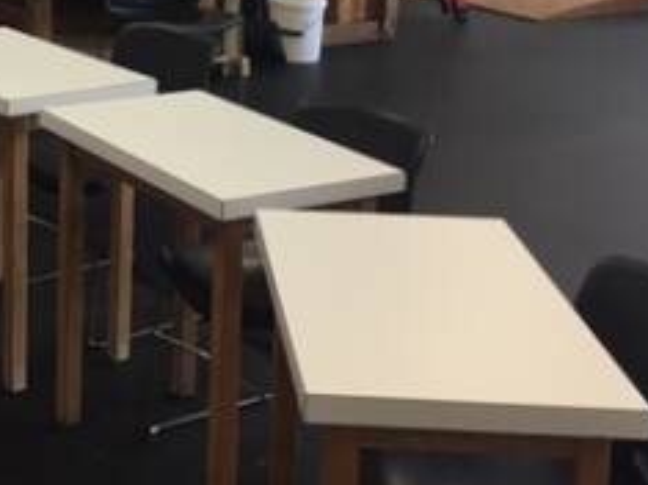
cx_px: 66
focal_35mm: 75
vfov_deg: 18.7
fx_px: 1403
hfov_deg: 25.2
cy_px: -74
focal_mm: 4.15
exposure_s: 1/30
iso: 32
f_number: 2.2
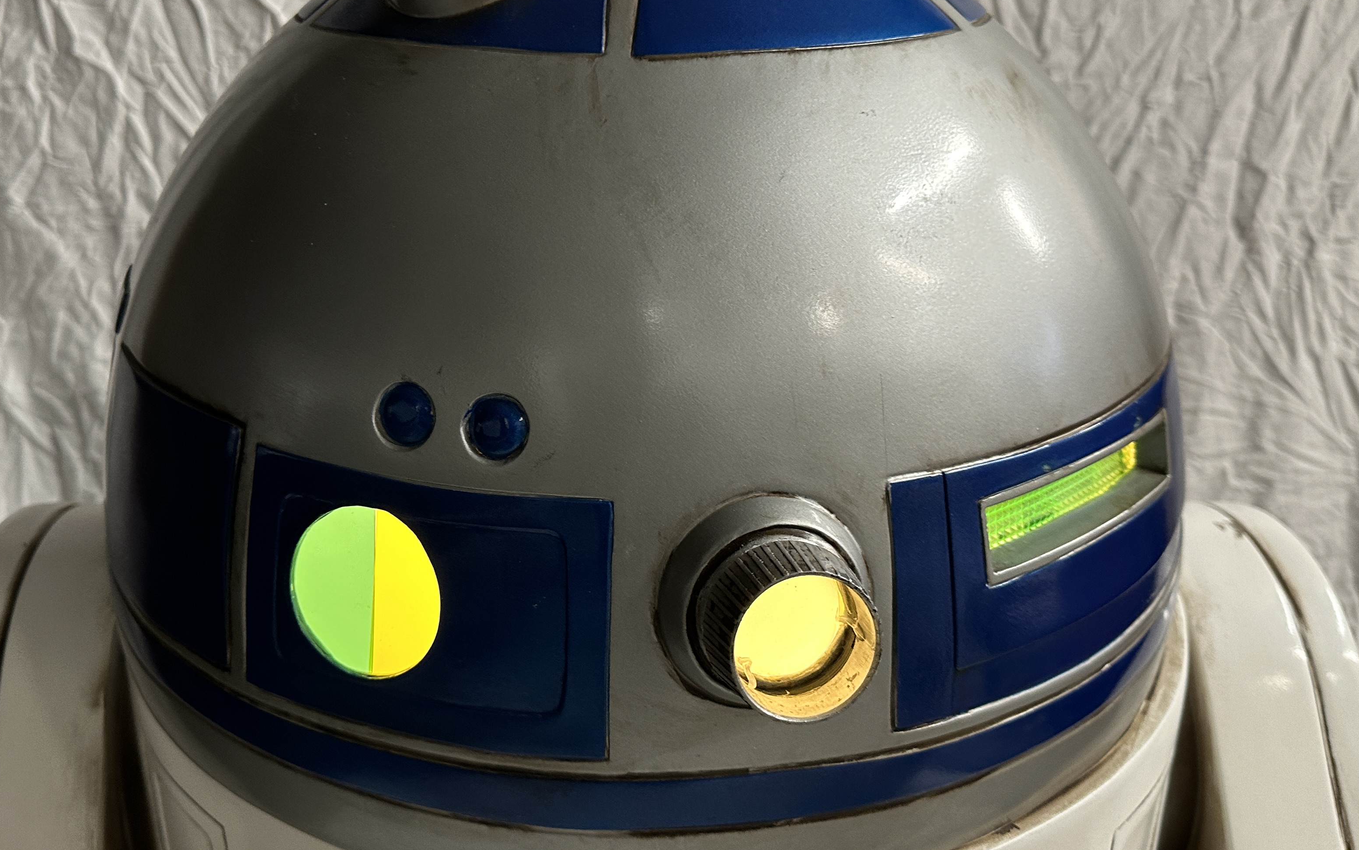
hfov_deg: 58.0
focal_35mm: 33
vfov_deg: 38.2
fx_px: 1222
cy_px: 355
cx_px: 595
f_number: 1.78
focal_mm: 6.86
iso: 200
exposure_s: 1/60
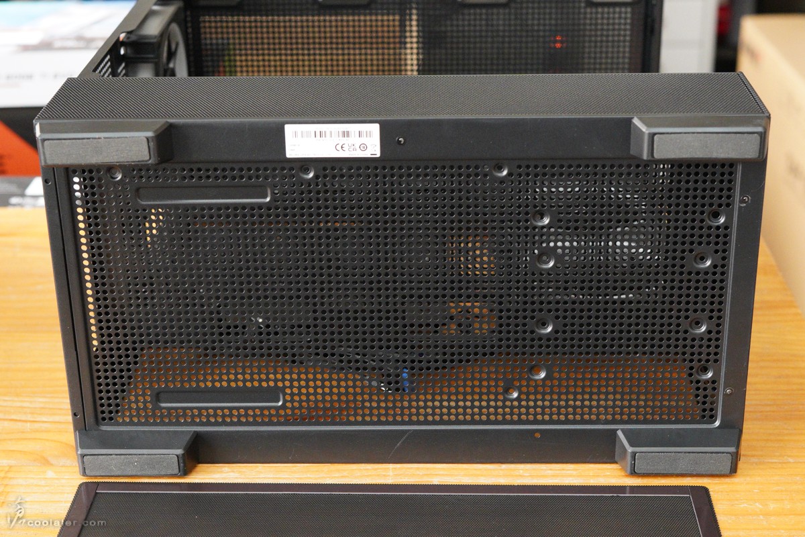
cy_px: 268
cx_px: 402
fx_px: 1342
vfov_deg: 22.6
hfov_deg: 33.4
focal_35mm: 60
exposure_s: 1/60
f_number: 4
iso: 6400
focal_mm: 40
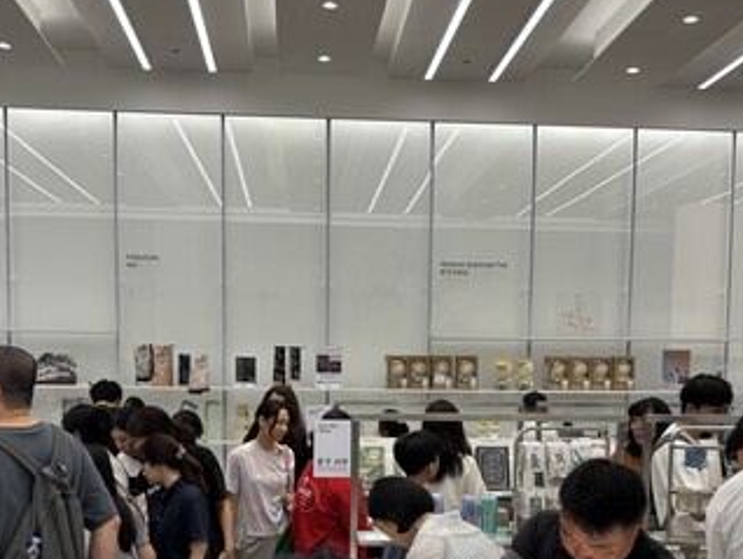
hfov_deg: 38.9
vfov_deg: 29.0
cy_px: 458
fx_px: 1053
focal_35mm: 49
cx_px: 379
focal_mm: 5.96
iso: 40
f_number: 1.6
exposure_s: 1/120
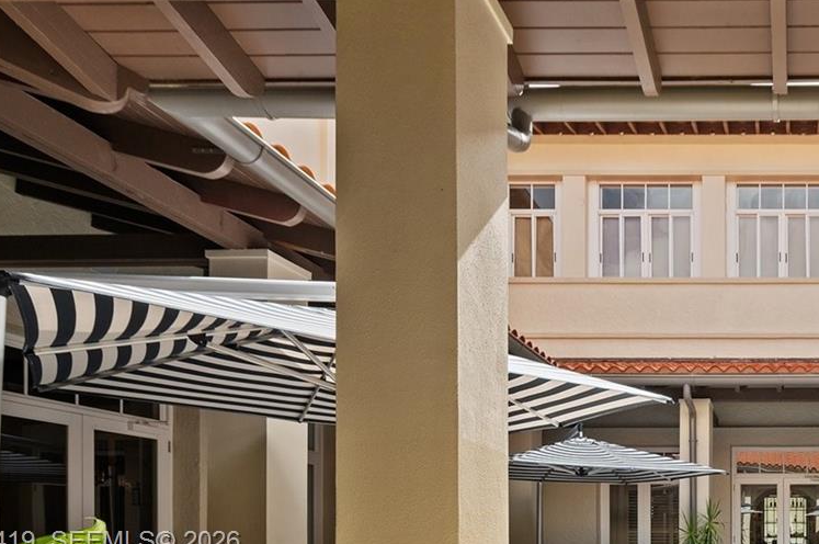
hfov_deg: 52.3
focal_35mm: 30
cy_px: 543
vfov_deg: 38.6
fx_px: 682
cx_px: 776
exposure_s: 1/100
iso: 200
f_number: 8
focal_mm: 14
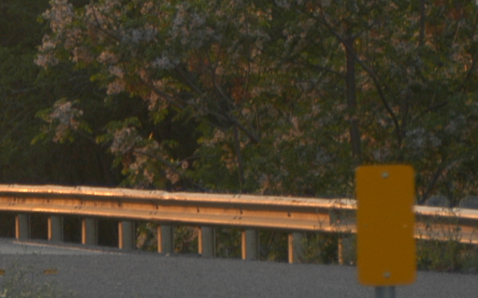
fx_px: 6721
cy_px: -20
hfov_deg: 4.1
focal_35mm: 516
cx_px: -1
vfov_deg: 2.5
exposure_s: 1/180
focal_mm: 90
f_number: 4.5
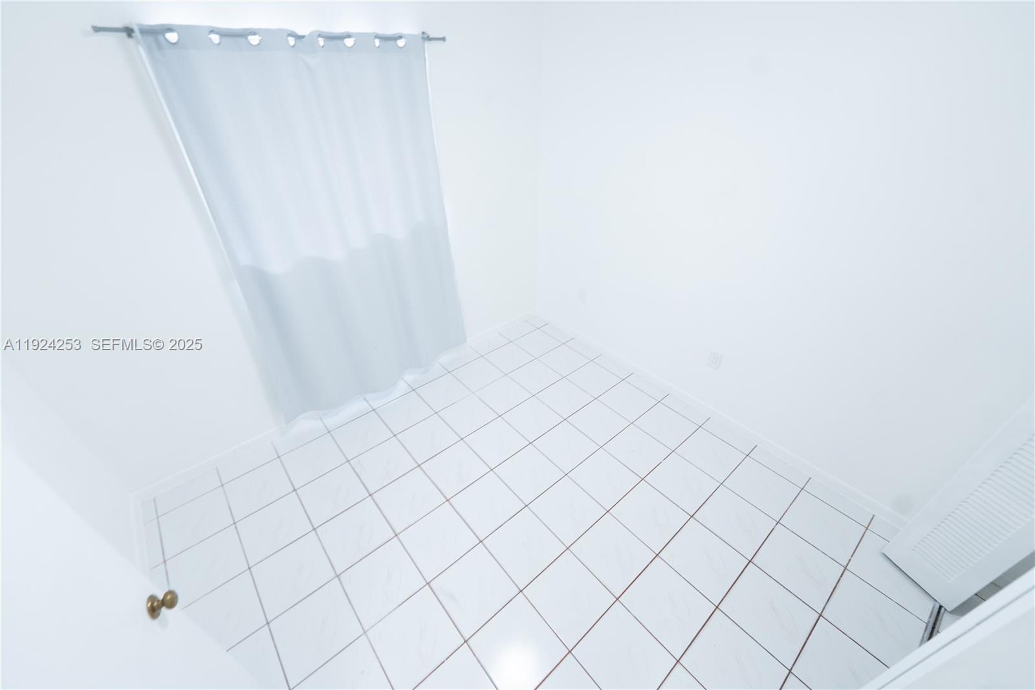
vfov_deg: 81.2
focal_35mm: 14
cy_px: 345
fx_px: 402
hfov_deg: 104.3
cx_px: 518
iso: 640
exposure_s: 1/80
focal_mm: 14
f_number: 4
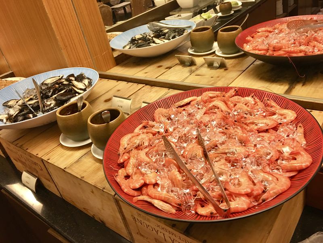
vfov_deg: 48.2
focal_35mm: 29
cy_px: 122
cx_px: 162
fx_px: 271
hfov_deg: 61.7
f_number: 2.2
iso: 50
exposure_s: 1/15
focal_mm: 4.15
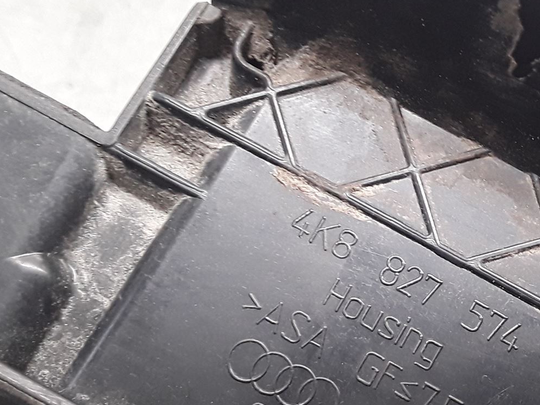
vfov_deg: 24.9
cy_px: 318
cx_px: 444
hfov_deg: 32.2
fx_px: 905
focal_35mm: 58
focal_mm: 2.91
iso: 100
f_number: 1.9
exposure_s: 1/33
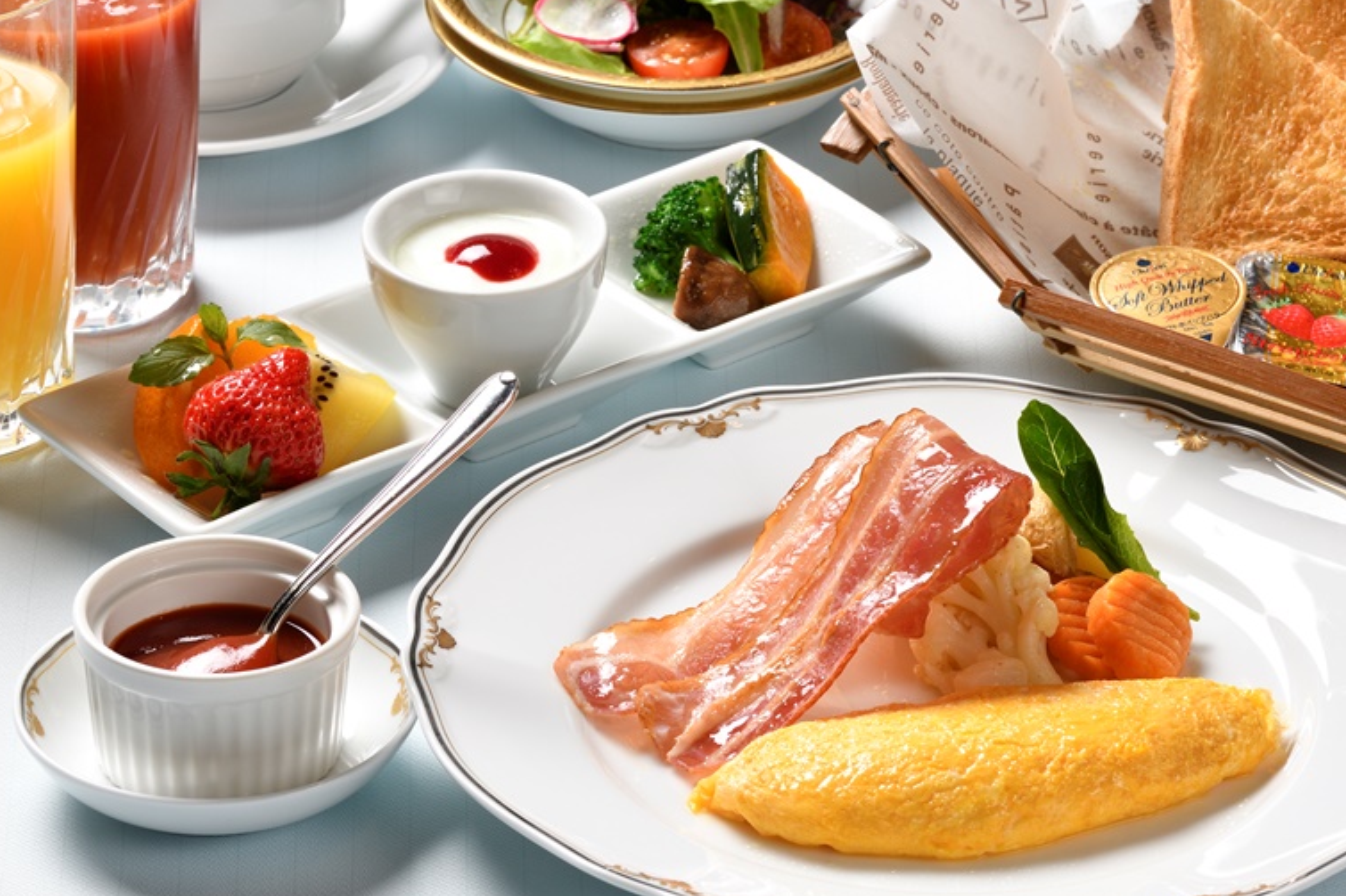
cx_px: 804
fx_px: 6840
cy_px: 360
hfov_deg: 11.2
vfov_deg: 7.5
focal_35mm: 183
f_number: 14
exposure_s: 1/125
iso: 100
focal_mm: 90
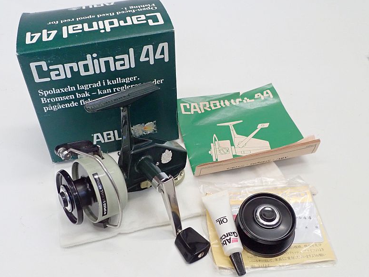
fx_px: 331
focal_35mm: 31
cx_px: 179
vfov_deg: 45.5
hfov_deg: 58.3
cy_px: 138
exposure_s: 1/80
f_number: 3.2
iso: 800
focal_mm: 5.5
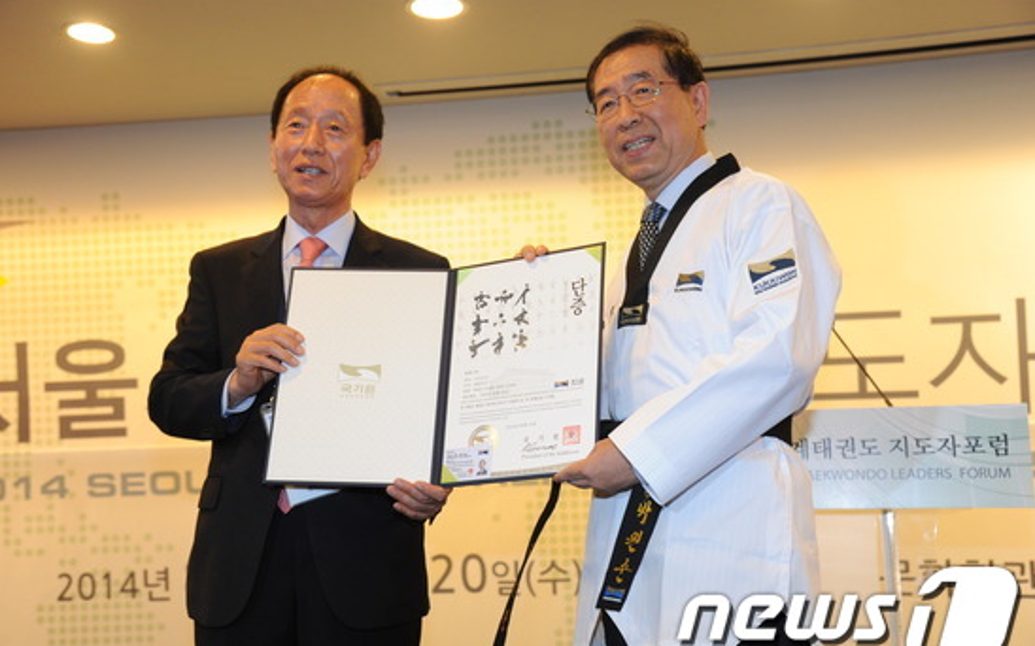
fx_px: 1410
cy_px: 339
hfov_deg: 40.3
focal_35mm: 50
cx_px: 510
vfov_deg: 25.8
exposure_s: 1/100
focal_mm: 48
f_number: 5
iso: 2500
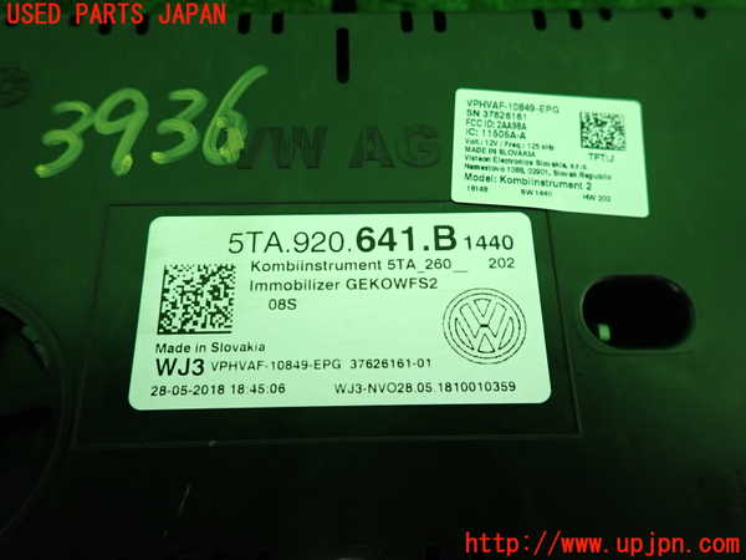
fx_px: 539
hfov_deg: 69.4
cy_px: 280
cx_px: 373
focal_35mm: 25
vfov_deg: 54.9
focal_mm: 4.5
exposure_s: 1/30
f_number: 2
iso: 250
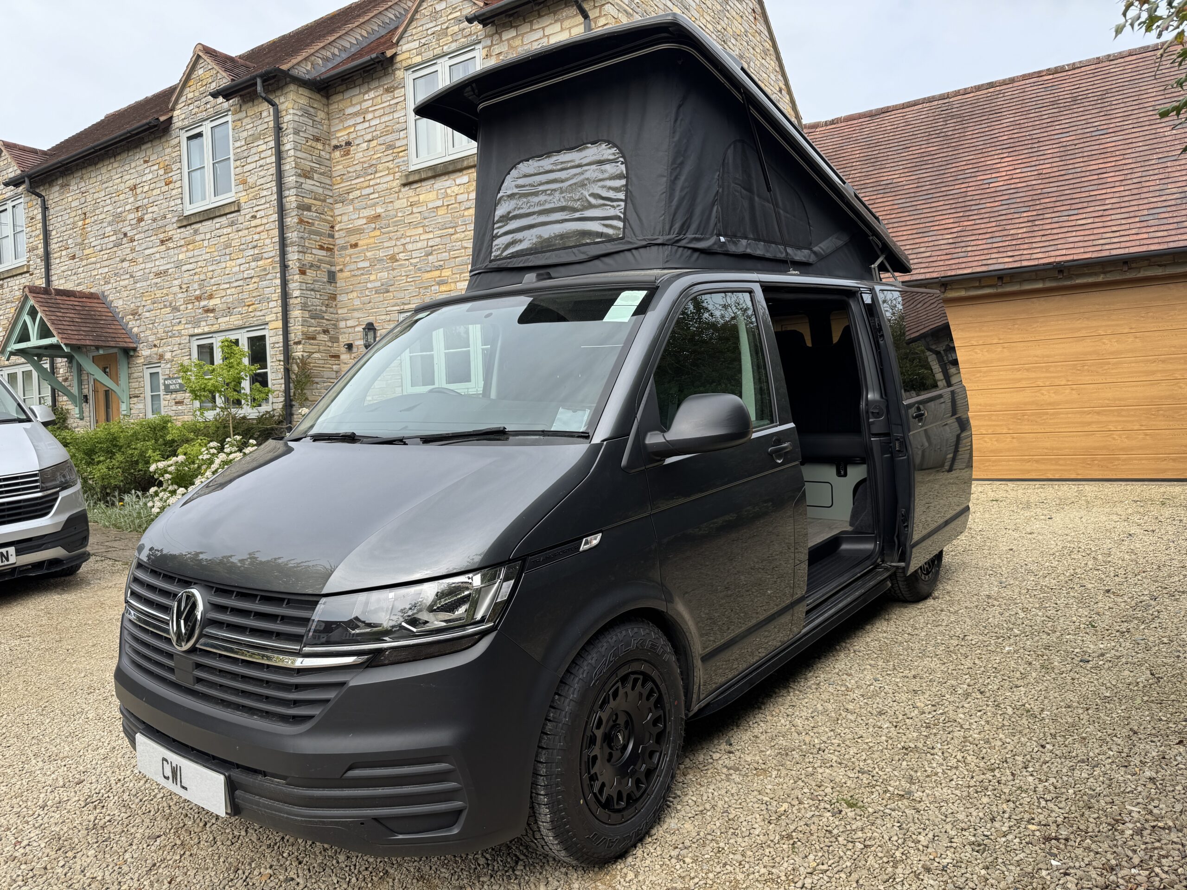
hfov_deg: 71.6
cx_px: 594
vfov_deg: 56.8
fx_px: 823
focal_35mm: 24
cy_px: 445
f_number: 1.78
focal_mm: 6.76
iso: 80
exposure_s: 1/1818
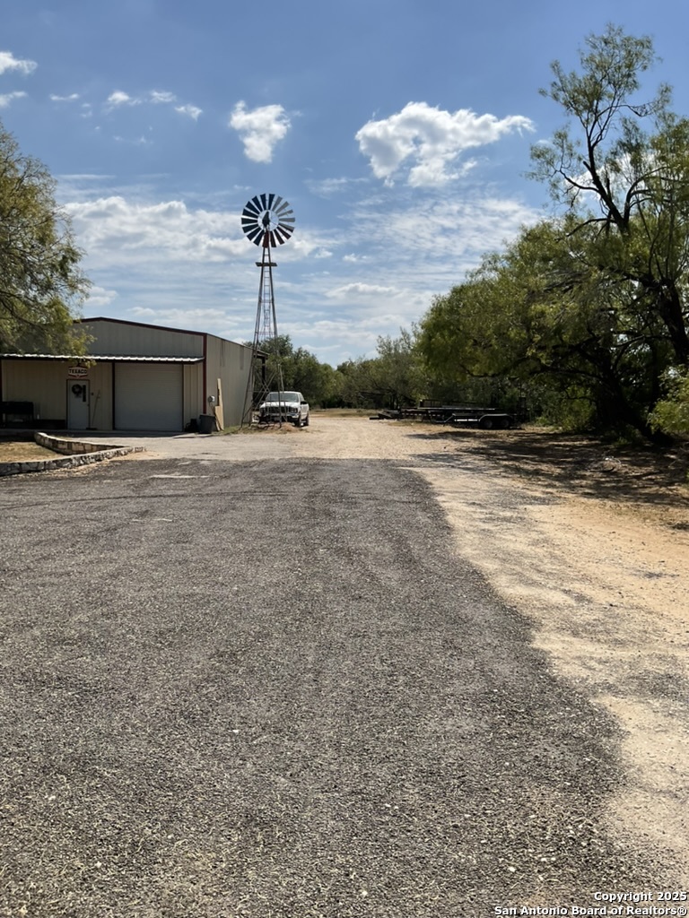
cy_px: 459
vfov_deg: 61.7
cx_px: 344
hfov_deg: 48.2
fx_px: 770
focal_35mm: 29
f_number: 1.8
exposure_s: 1/3788
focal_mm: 3
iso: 16
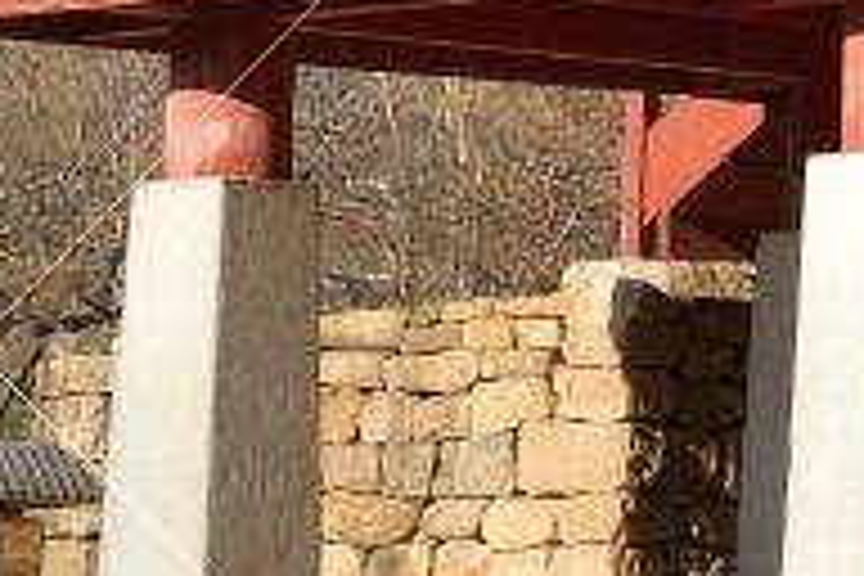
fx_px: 5688
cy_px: -664
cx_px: 1611
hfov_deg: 8.3
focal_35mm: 237
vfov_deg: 5.6
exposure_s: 1/200
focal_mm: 35
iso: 110
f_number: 8
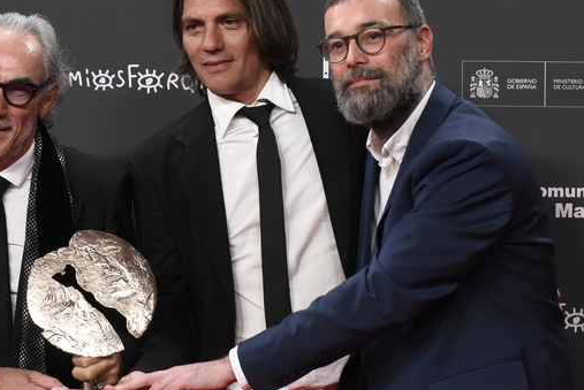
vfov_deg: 10.6
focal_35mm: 130
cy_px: 124
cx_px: 102
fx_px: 2111
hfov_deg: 15.6
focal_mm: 66
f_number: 4.5
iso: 3200
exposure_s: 1/320
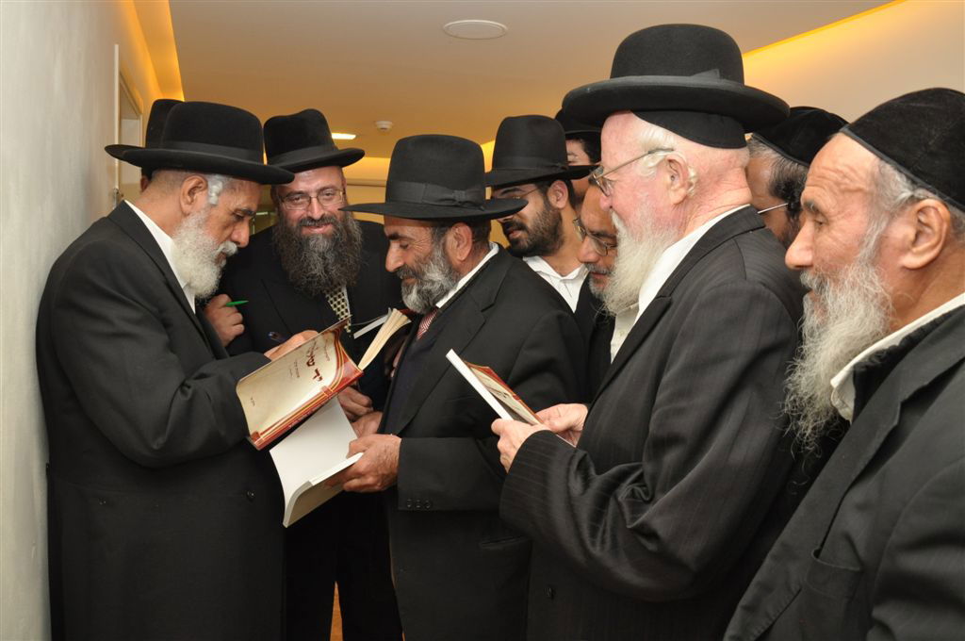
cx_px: 482
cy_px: 320
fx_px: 723
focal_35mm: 27
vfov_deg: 47.8
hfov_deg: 67.4
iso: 800
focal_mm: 18
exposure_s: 1/60
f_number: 5.6
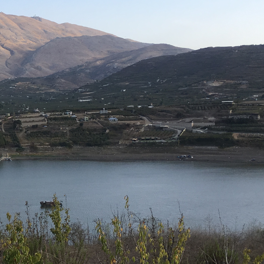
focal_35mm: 74
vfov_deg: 23.3
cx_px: -67
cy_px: 153
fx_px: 639
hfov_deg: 21.4
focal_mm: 4.15
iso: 25
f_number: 2.2
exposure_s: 1/927
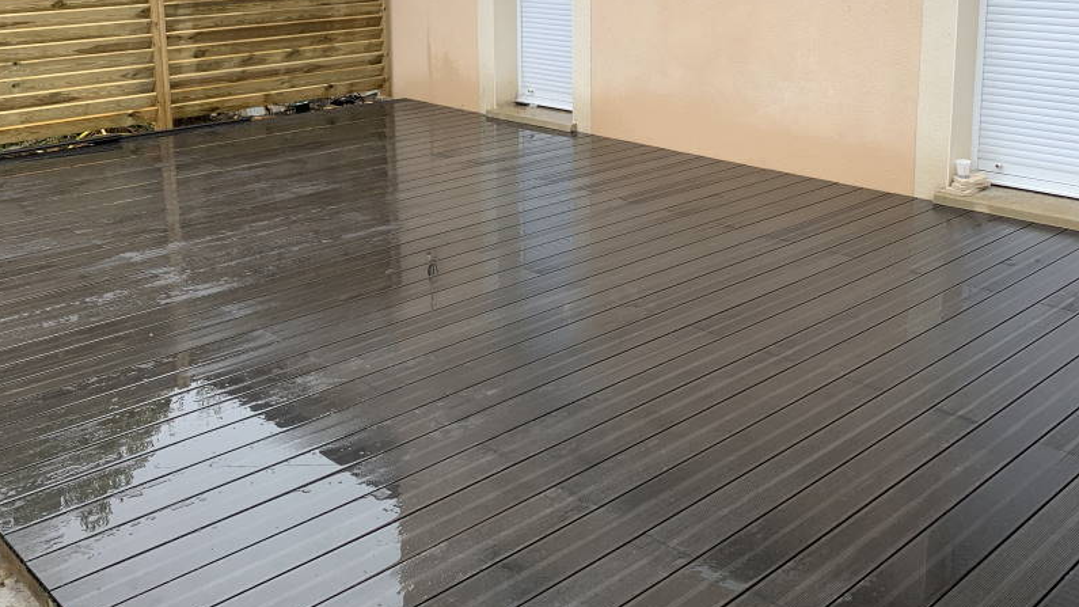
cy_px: 122
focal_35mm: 38
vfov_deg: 30.4
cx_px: 537
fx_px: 1087
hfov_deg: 52.8
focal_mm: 4.25
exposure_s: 1/286
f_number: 1.8
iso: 25
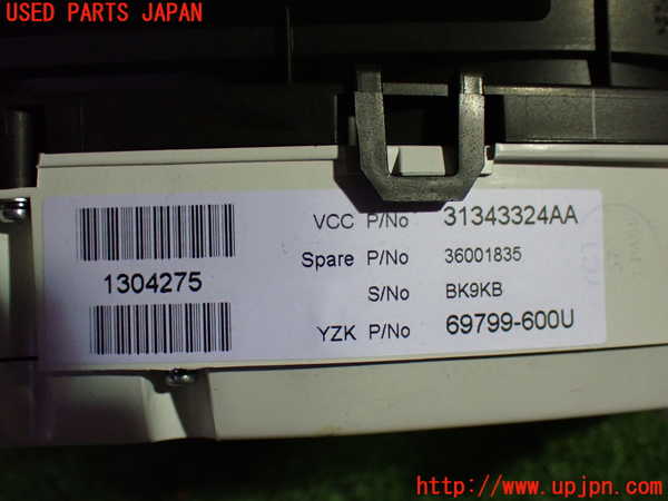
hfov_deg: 42.9
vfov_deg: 32.9
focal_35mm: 44
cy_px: 250
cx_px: 334
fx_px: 849
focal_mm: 7.84
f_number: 2.9
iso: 800
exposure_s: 1/100
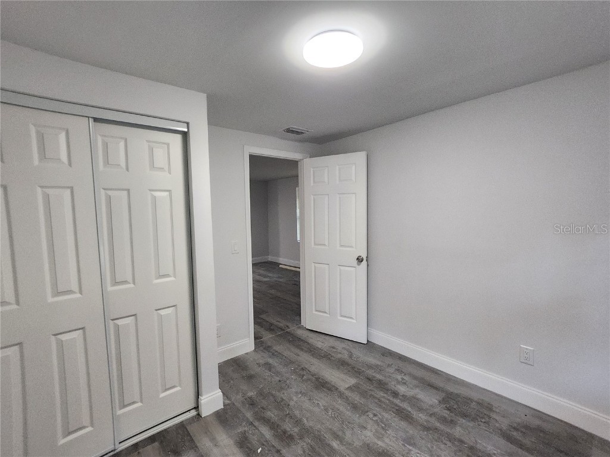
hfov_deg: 106.2
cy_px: 228
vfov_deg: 89.9
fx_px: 229
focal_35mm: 13
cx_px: 305
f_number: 2.2
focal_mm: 1.7
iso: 320
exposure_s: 1/60
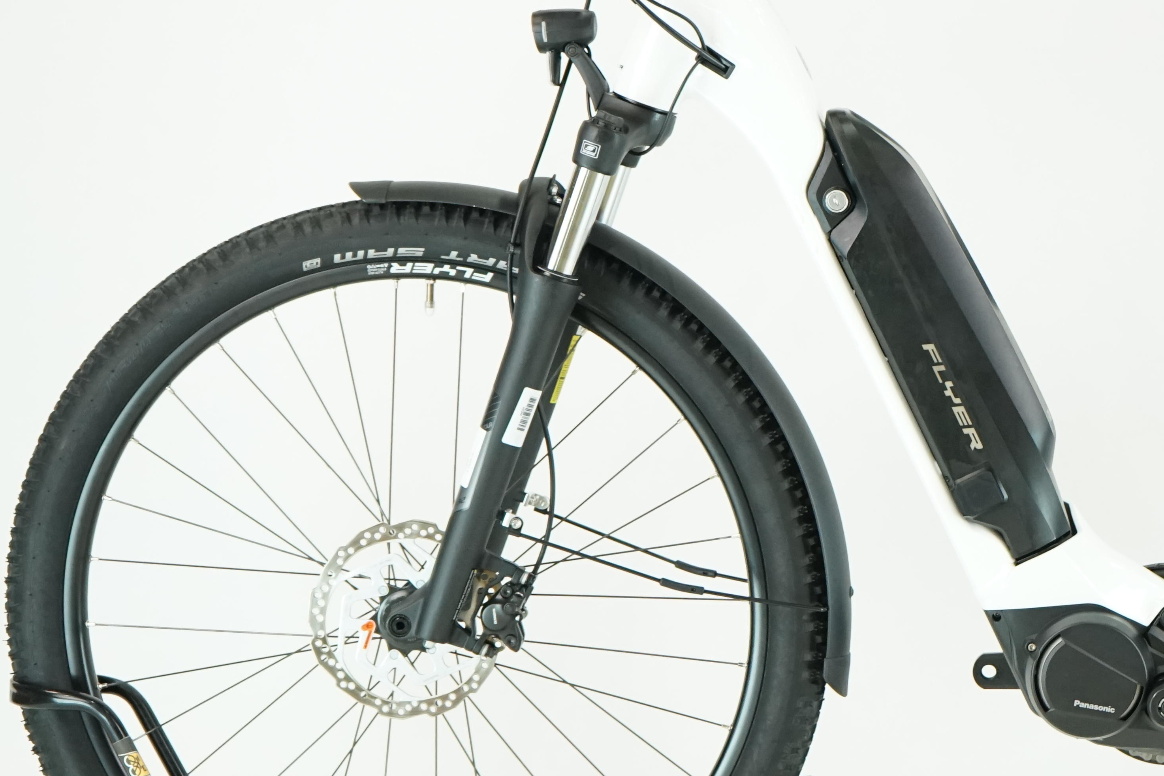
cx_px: 1072
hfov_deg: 17.6
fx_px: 3686
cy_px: 363
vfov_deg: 12.0
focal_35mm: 114
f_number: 5.6
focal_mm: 56
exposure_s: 1/200
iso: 2000
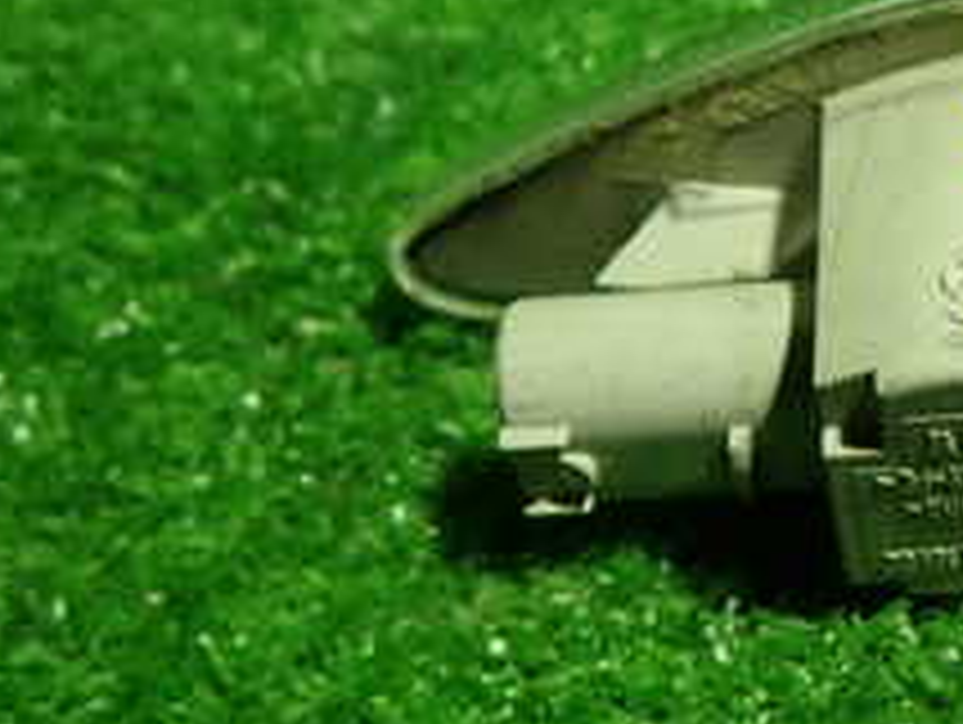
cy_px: 270
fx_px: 1950
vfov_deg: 21.0
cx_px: 1148
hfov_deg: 25.1
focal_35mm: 70
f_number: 2
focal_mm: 4.5
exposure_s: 1/40
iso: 200
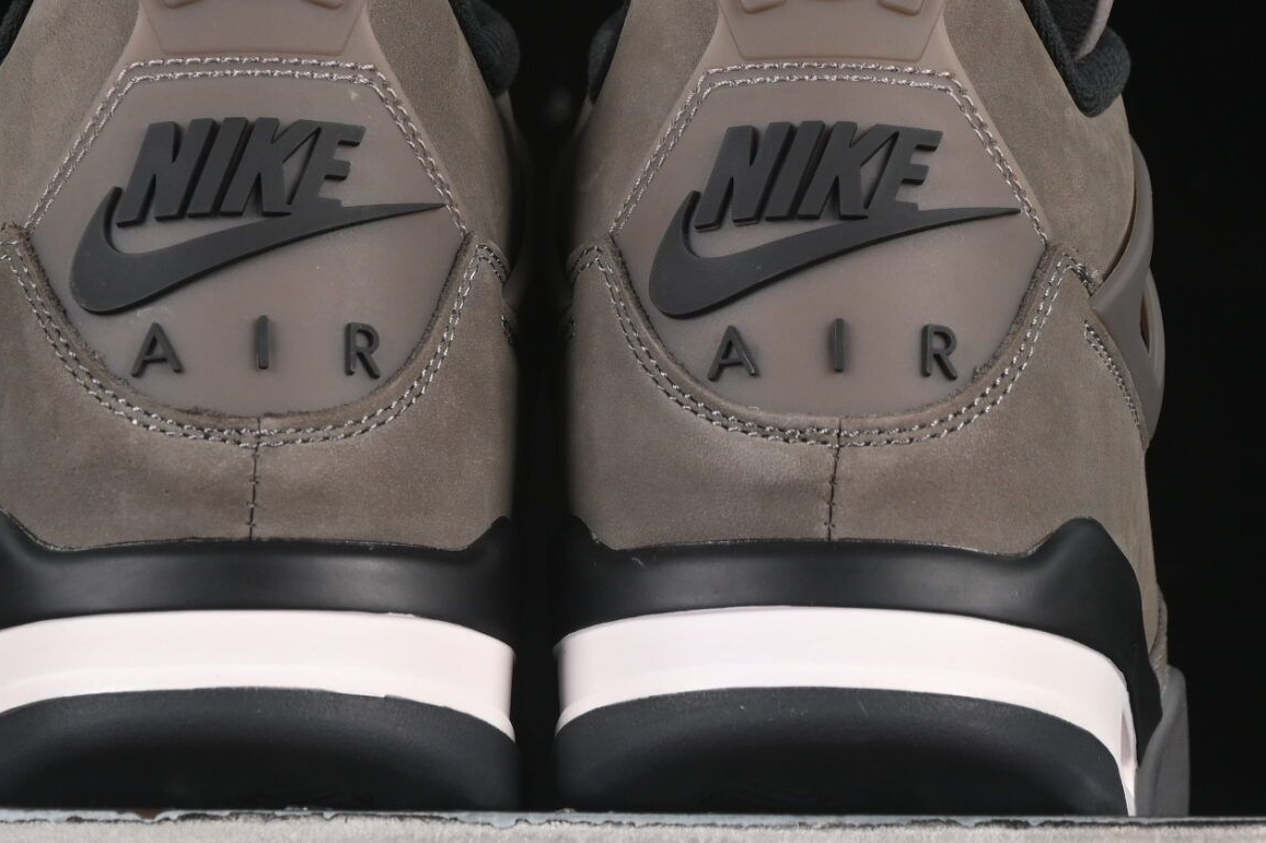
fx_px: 5836
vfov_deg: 8.3
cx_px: 536
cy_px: 226
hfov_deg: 12.4
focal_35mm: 166
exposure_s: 1/50
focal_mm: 50
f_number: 6.3
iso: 160
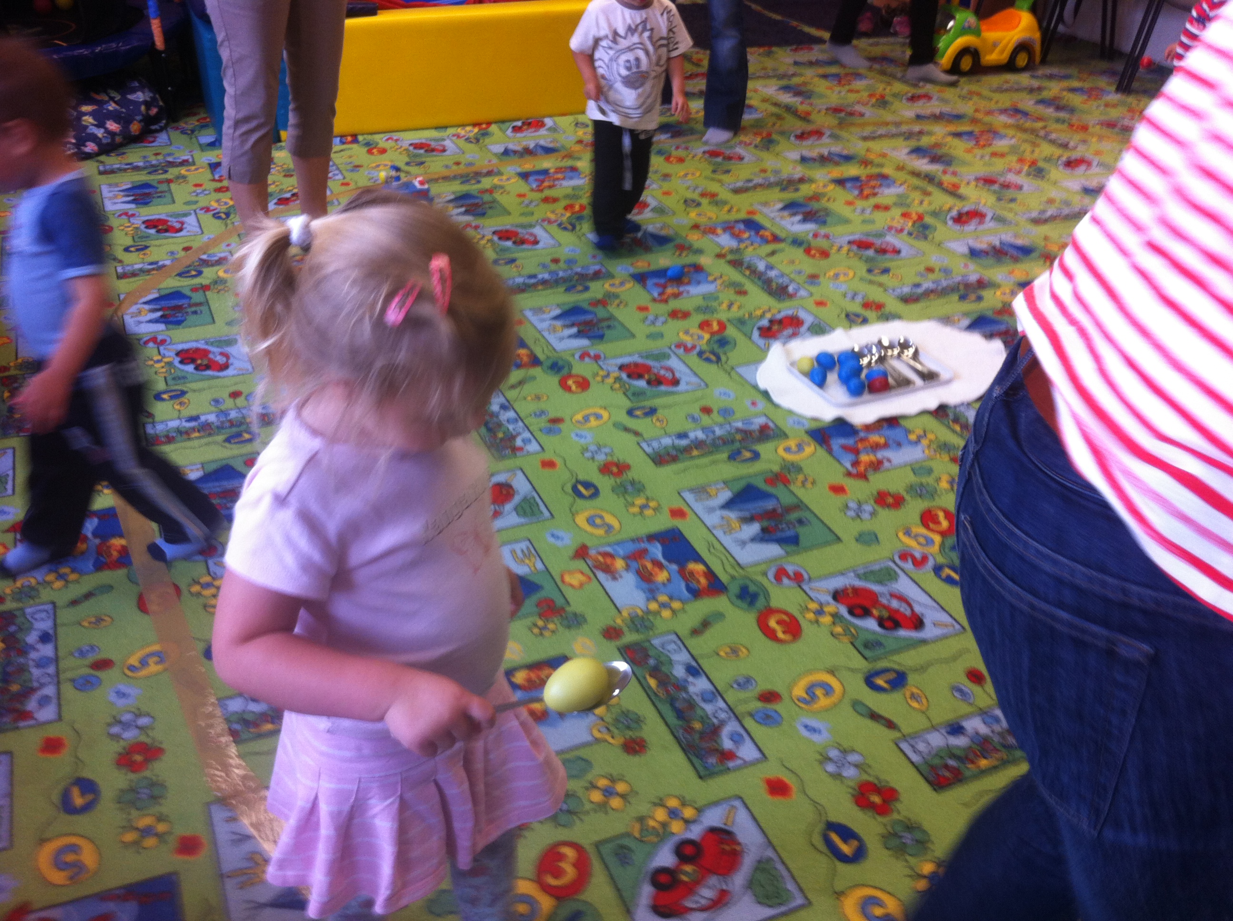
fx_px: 1245
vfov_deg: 40.6
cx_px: 616
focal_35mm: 35
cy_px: 460
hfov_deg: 52.7
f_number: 2.8
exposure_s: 1/24
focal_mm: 3.85
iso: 80
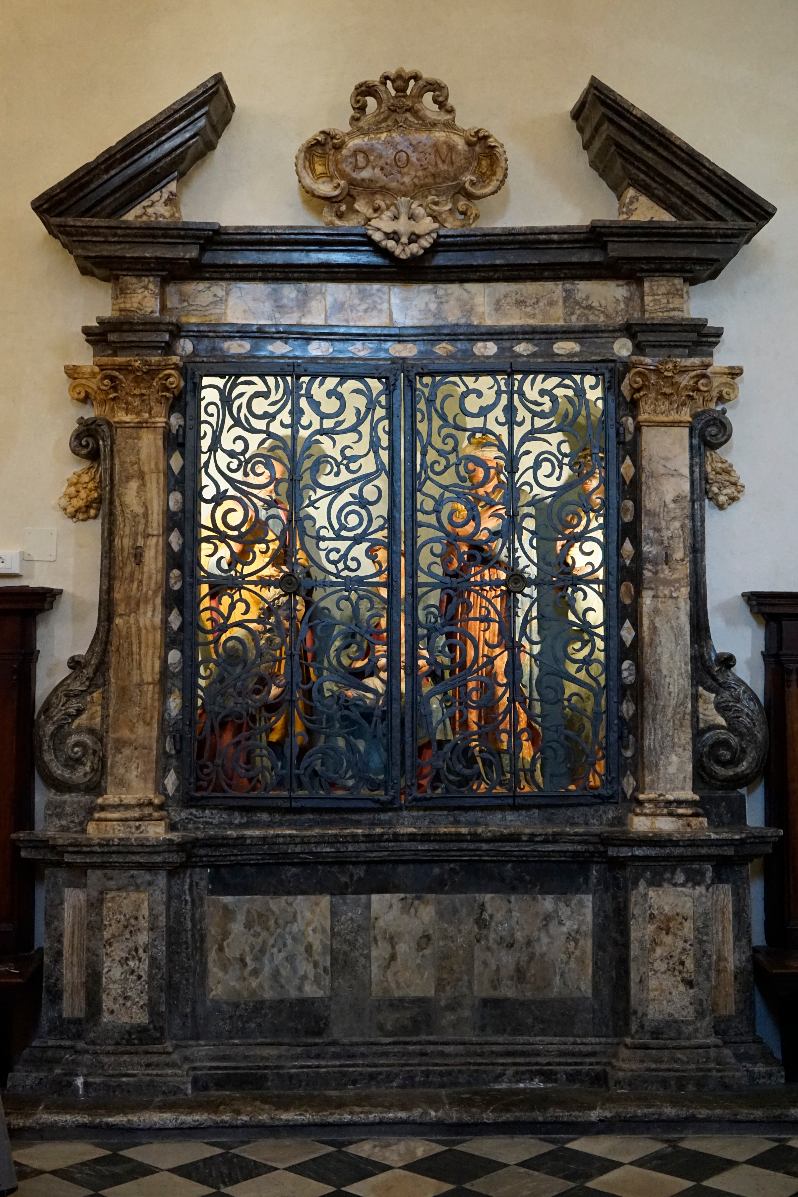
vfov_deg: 46.4
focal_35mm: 42
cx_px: 399
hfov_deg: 31.9
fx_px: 1396
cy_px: 598
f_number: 4.5
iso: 6400
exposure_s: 1/125
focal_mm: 42
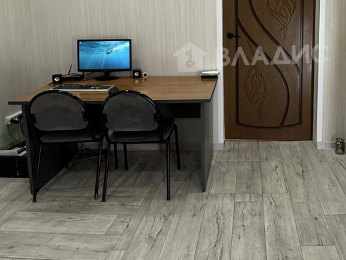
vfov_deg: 40.2
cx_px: 251
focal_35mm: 34
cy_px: 54
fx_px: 340
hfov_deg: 52.0
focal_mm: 2.22
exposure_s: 1/100
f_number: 2.2
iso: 320
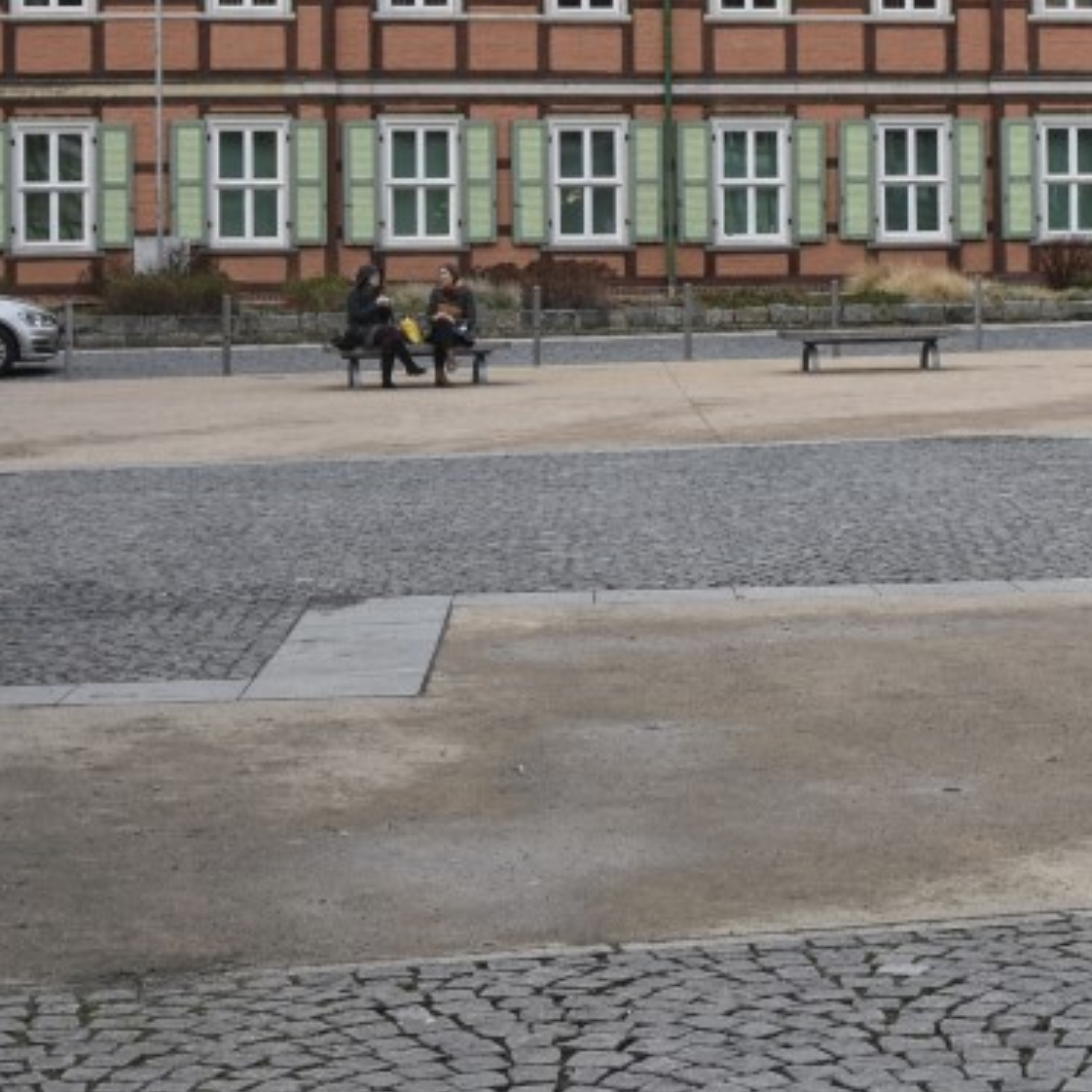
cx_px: 940
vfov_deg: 18.3
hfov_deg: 18.3
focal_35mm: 94
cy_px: 161
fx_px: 3349
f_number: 5.6
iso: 200
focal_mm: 17
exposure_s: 1/125
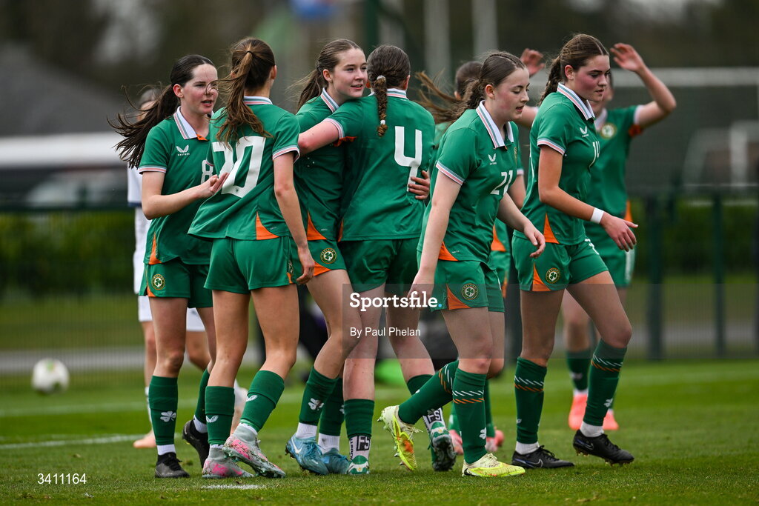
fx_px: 10542
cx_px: 380
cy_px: 253
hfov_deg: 4.1
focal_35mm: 500
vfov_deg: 2.8
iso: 250
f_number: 4
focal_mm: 500
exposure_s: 1/2000
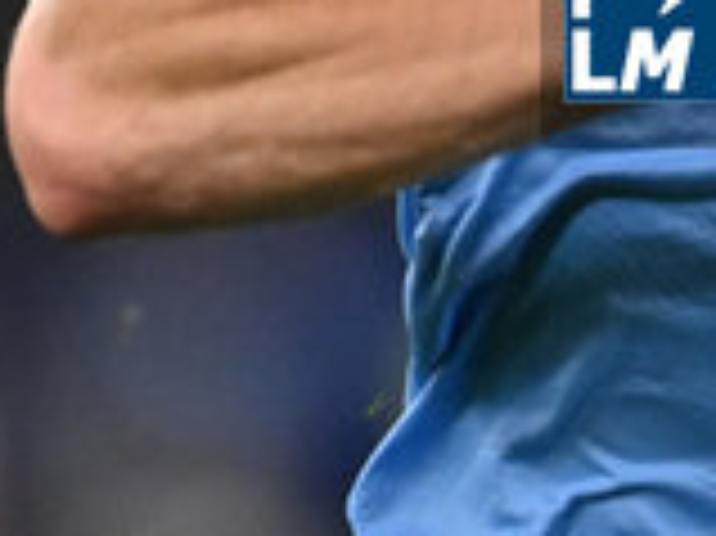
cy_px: -59
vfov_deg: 0.6
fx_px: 51196
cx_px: 982
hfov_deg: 0.8
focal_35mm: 2477
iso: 1600
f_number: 3.2
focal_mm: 400
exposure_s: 1/2000
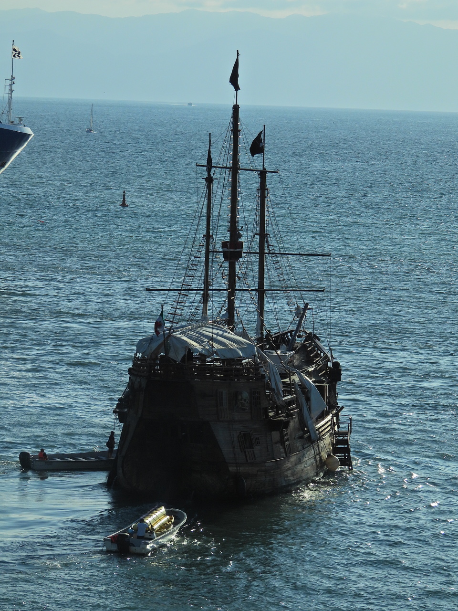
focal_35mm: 185
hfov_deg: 8.0
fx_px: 3264
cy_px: 306
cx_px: 229
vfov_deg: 10.7
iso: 100
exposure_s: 1/1250
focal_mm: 33
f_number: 4.5
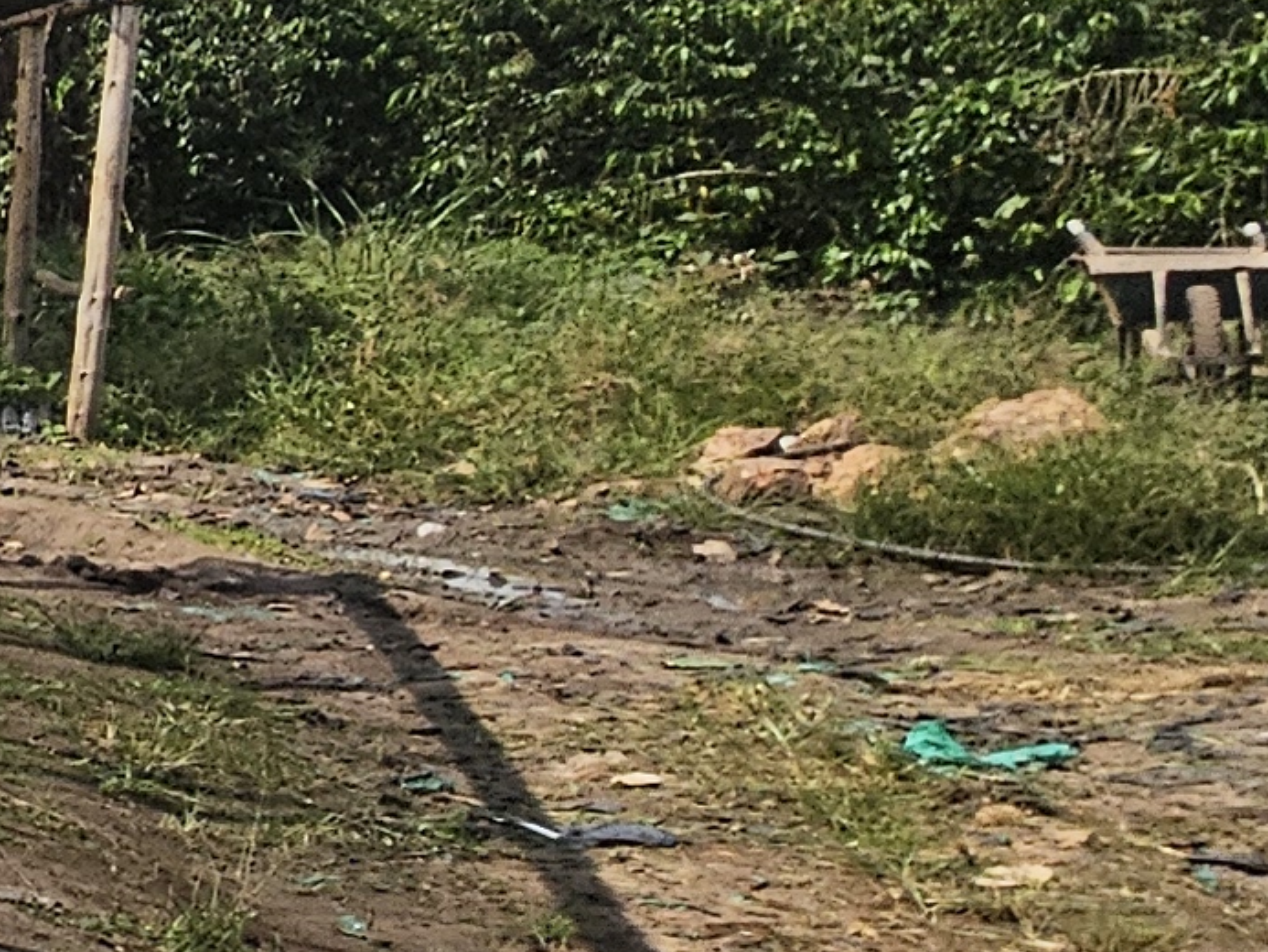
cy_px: 412
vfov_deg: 19.6
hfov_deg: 14.2
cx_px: -1941
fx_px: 2748
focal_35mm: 75
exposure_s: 1/2913
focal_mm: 2.2
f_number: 2.2
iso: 50
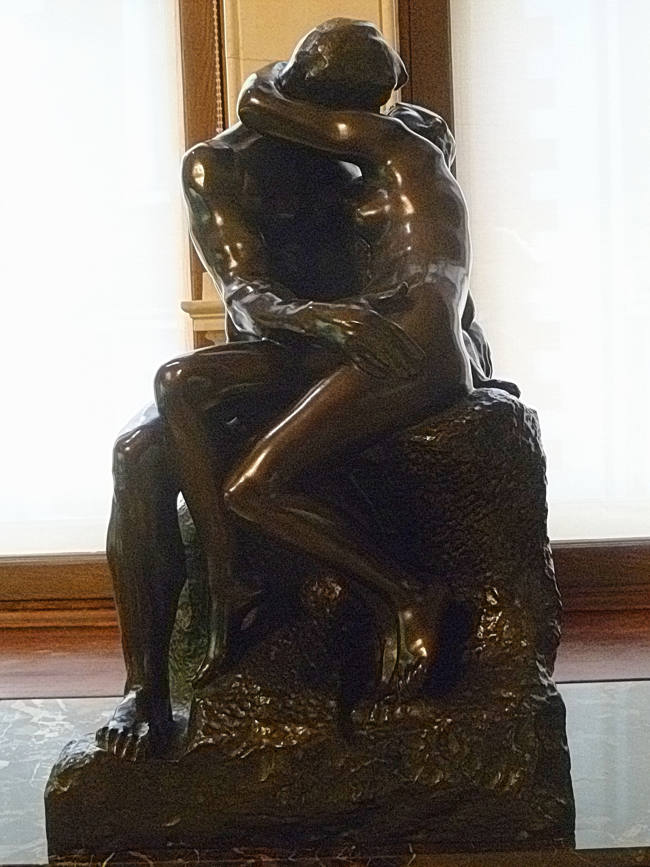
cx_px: 325
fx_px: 1252
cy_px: 434
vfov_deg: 38.2
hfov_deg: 29.1
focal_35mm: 50
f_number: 3.9
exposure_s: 1/13
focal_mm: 9
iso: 800
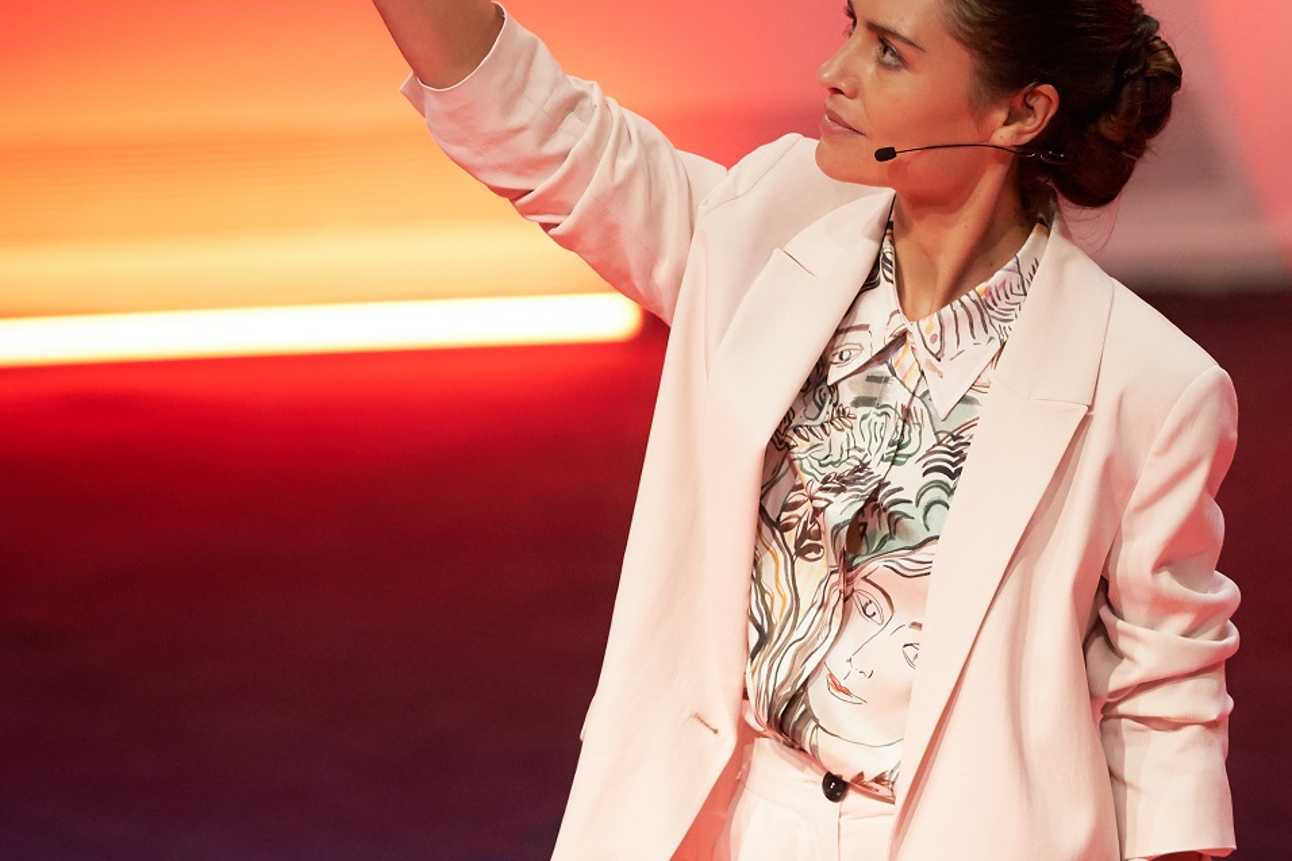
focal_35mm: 362
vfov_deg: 3.8
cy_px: 503
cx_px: 781
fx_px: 12989
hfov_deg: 5.7
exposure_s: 1/160
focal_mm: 173
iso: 3200
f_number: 2.8
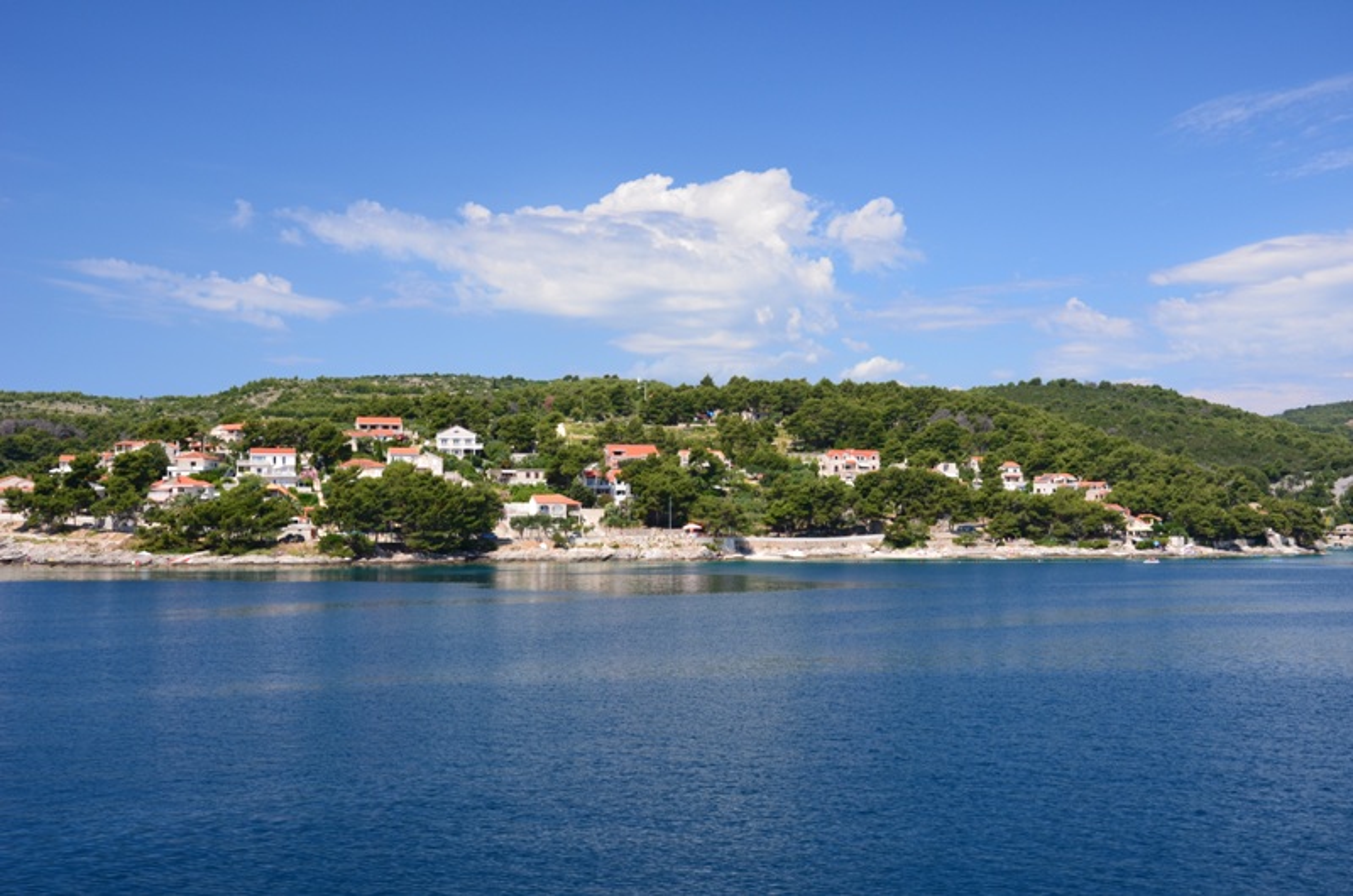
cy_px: 448
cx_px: 676
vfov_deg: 29.7
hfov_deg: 43.7
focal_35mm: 45
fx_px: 1688
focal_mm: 30
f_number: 11
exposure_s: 1/125
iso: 200
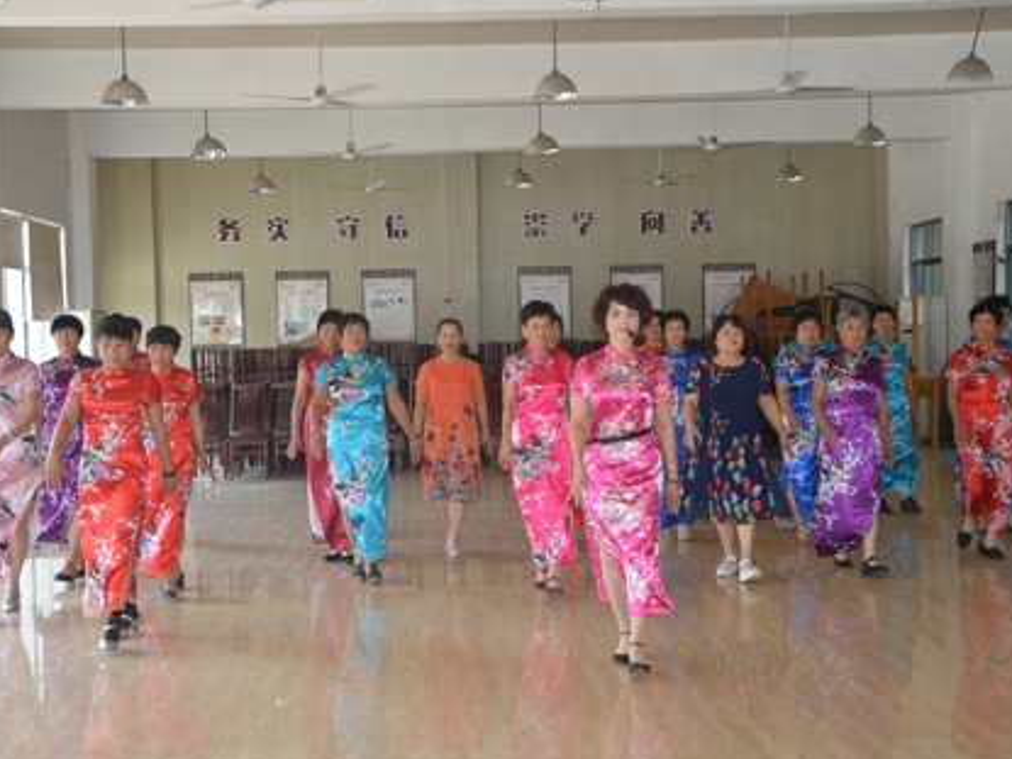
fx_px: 1520
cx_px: 507
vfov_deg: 28.0
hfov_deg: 36.8
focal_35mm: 52
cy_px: 397
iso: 400
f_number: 4.2
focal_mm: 30
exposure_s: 1/80
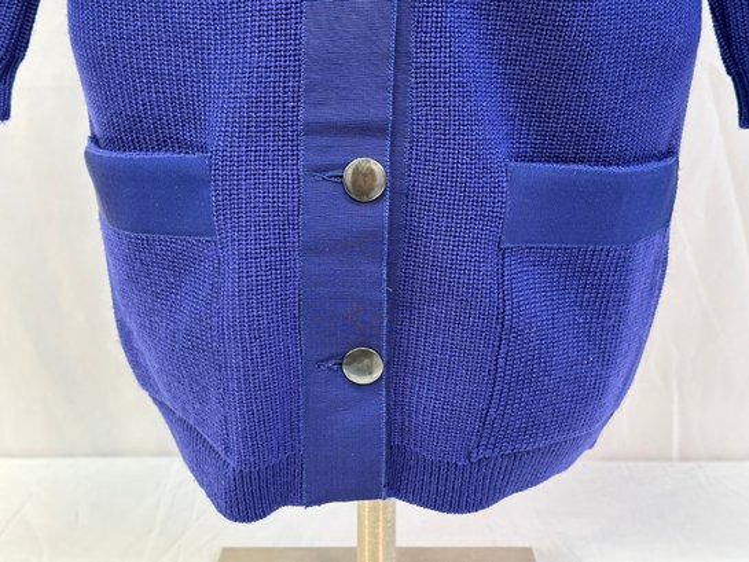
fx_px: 1039
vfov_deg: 30.3
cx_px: 374
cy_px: 281
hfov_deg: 39.6
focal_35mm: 48
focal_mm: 6.86
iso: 200
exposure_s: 1/40
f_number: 1.78
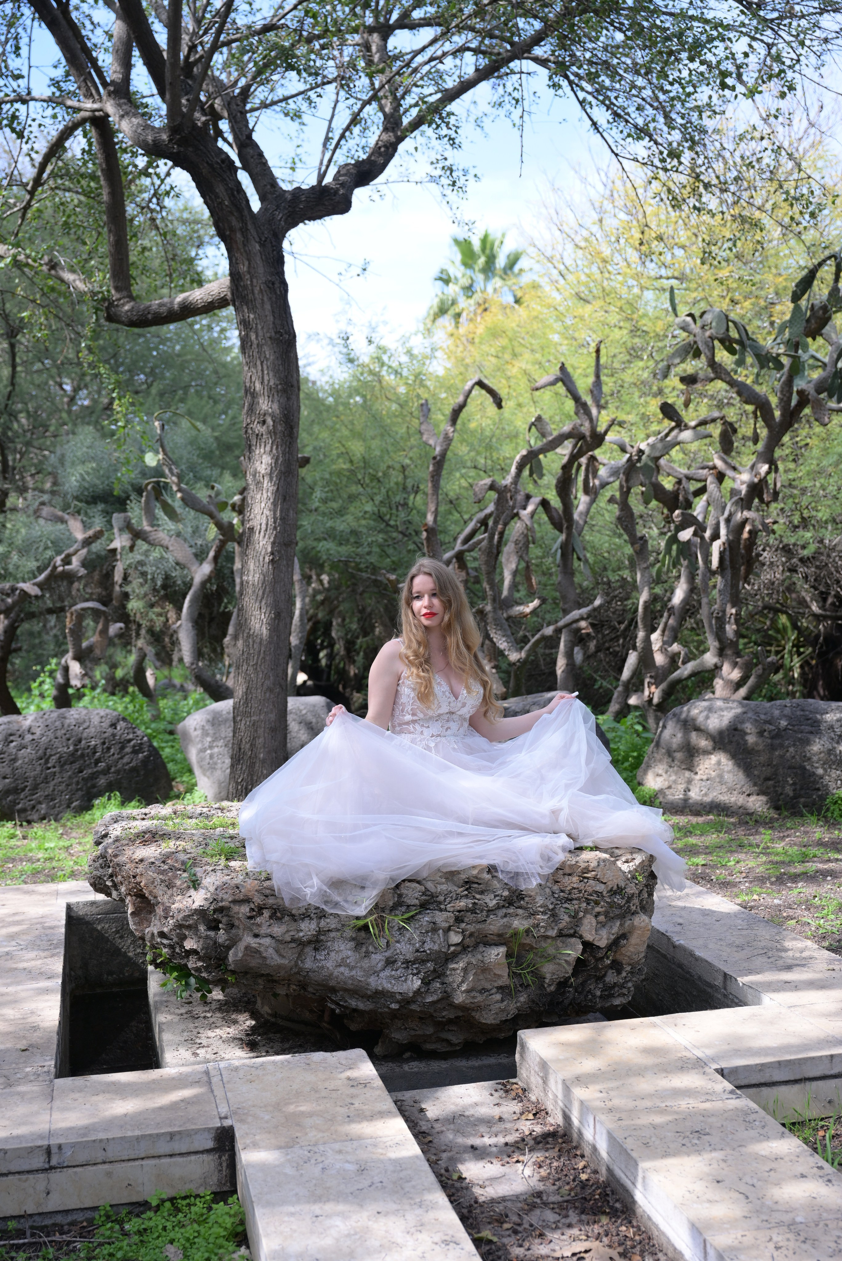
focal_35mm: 39
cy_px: 630
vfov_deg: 49.5
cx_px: 421
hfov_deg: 34.2
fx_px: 1367
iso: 125
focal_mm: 39
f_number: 3.5
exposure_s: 1/400
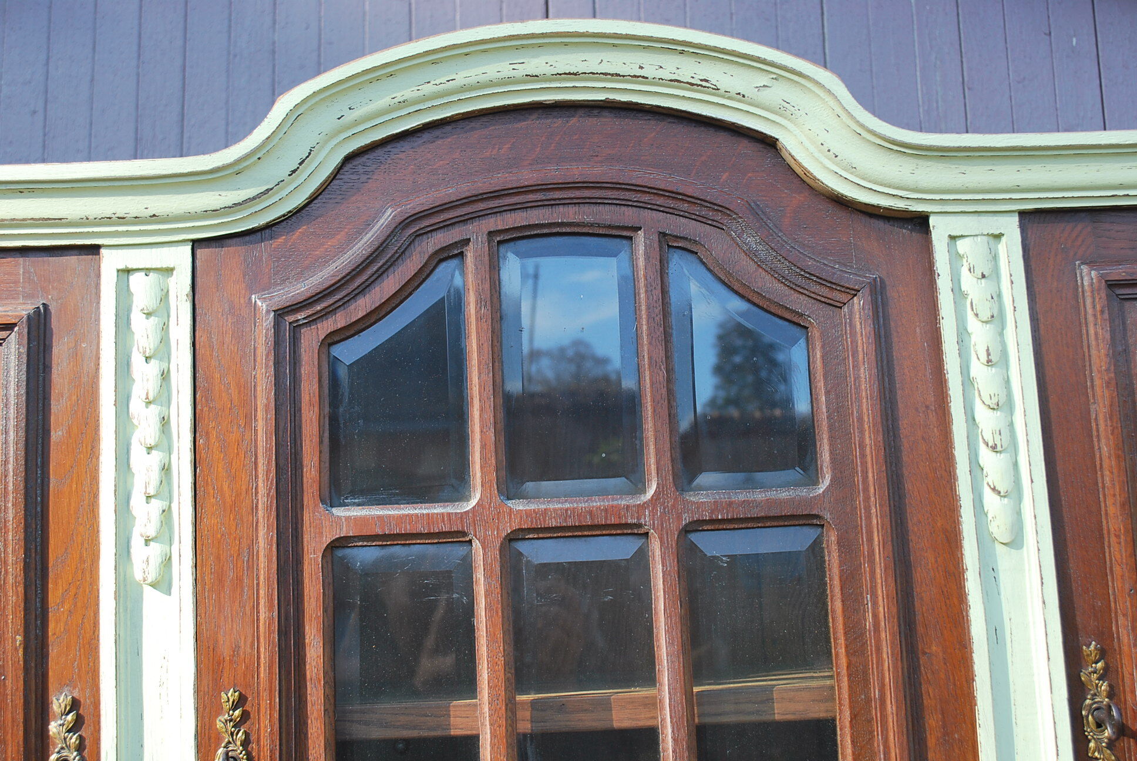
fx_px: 1423
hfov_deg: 43.6
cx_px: 568
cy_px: 380
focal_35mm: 45
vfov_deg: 29.9
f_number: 5
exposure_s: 1/100
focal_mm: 30
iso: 200
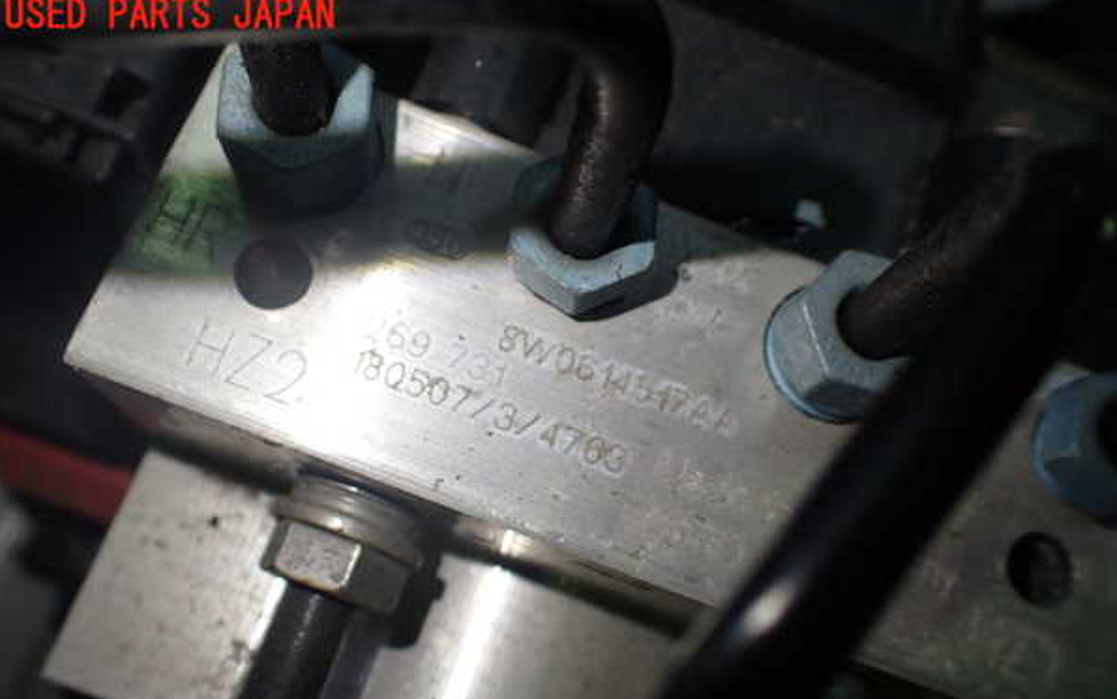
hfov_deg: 59.6
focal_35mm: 32
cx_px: 557
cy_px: 414
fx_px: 975
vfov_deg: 39.3
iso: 200
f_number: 2.3
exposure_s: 1/125
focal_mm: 5.4
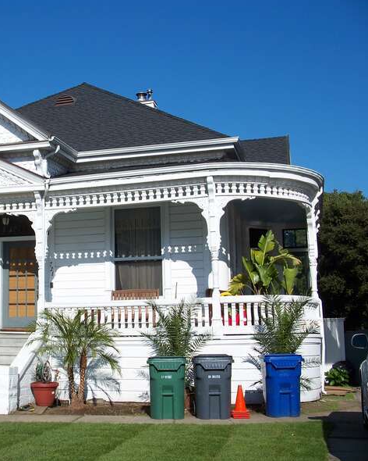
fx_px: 667
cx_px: 59
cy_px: 228
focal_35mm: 49
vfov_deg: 38.0
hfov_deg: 29.9
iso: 64
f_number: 4
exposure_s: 1/800
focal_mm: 7.8
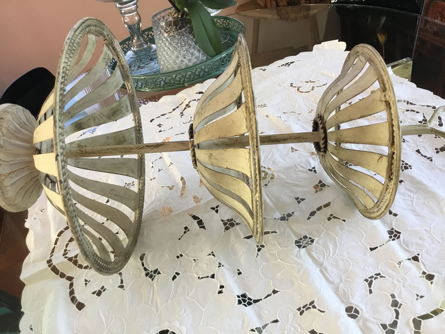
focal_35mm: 31
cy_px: 167
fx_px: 399
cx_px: 222
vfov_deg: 45.4
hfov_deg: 58.4
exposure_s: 1/33
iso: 40
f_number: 2.4
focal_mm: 3.3
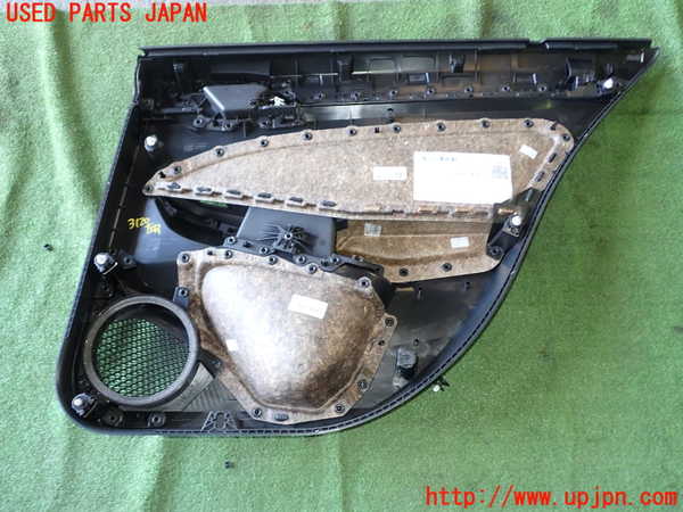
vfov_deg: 44.2
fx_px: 631
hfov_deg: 56.8
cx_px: 342
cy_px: 256
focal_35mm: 32
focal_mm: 5.79
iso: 200
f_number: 2.4
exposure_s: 1/30
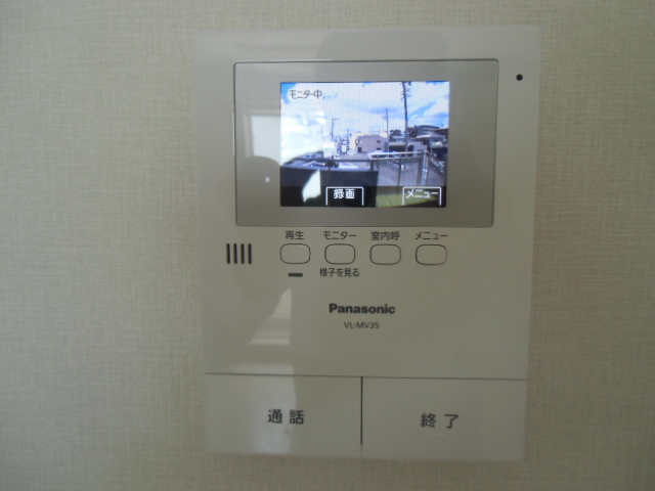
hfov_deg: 71.6
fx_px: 454
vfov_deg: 56.8
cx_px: 328
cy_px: 246
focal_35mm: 24
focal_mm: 4.24
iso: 200
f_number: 3
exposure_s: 1/80
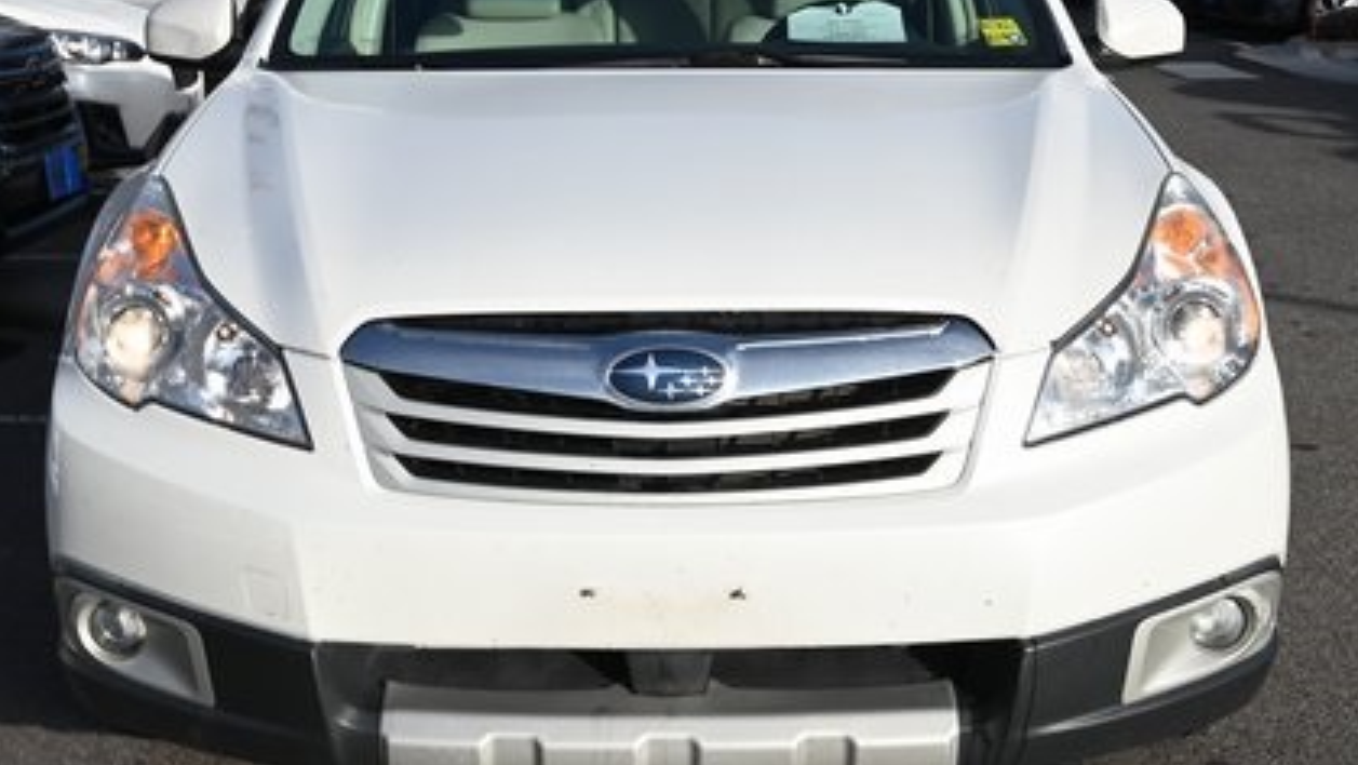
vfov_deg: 21.5
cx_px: 668
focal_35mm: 56
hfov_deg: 37.2
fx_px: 2017
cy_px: 370
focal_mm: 35
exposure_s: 1/30
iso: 100
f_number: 22
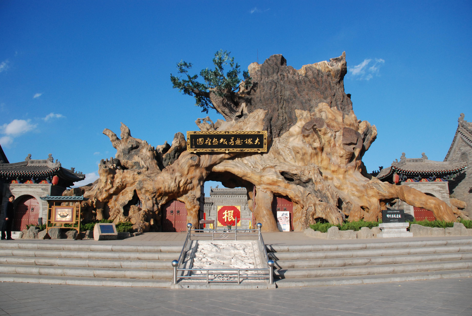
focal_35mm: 27
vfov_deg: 48.0
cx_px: 236
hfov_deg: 67.3
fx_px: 354
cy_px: 158
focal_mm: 18
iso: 640
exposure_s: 1/2500
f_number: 5
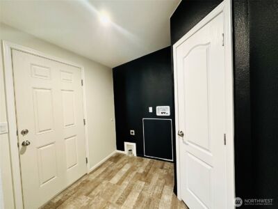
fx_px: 112
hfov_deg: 102.1
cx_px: 139
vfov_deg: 85.7
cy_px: 104
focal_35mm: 14
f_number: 2.2
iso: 500
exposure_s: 1/60
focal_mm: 2.22
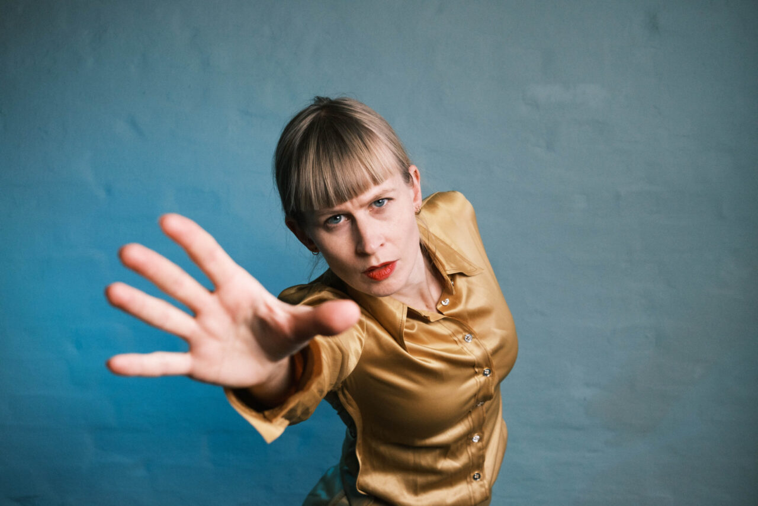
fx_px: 863
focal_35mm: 41
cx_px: 379
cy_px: 253
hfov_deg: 47.4
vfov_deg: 32.6
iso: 2500
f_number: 4
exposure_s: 1/200
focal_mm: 27
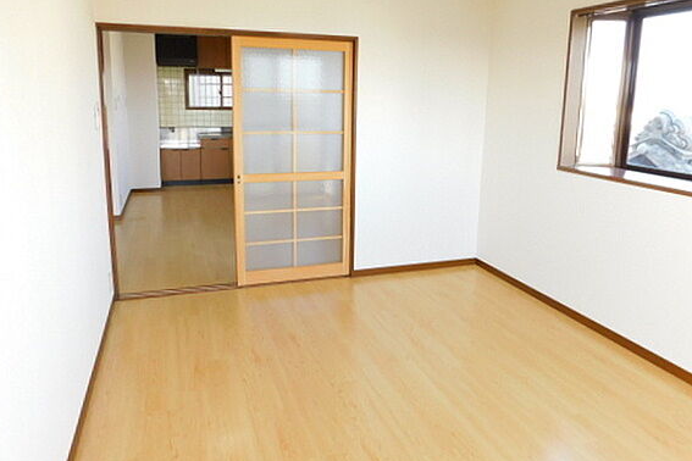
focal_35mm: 27
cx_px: 361
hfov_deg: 67.4
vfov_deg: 47.7
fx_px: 519
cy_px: 193
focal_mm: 4
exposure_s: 1/60
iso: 125
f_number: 3
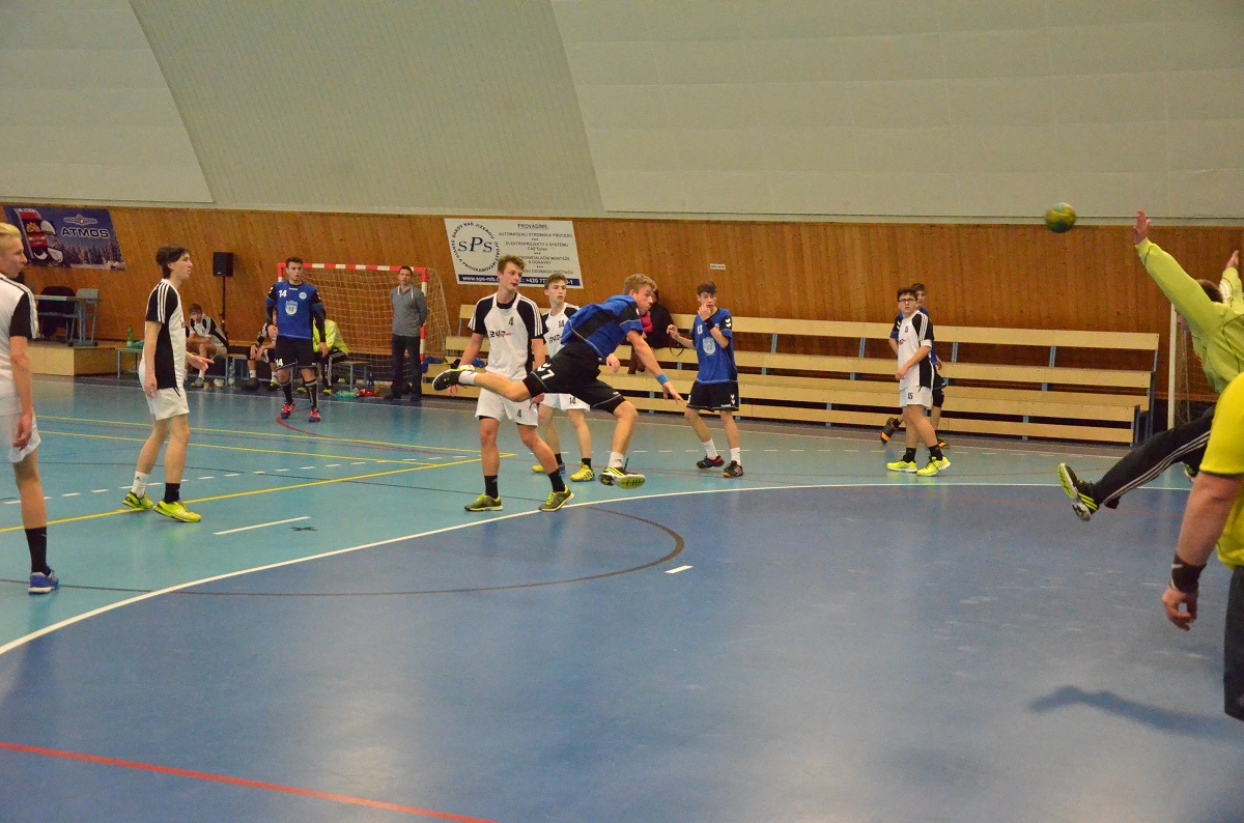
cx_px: 622
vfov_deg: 25.6
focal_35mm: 52
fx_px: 1810
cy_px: 412
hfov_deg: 37.9
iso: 6400
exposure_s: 1/800
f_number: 4.5
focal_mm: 35
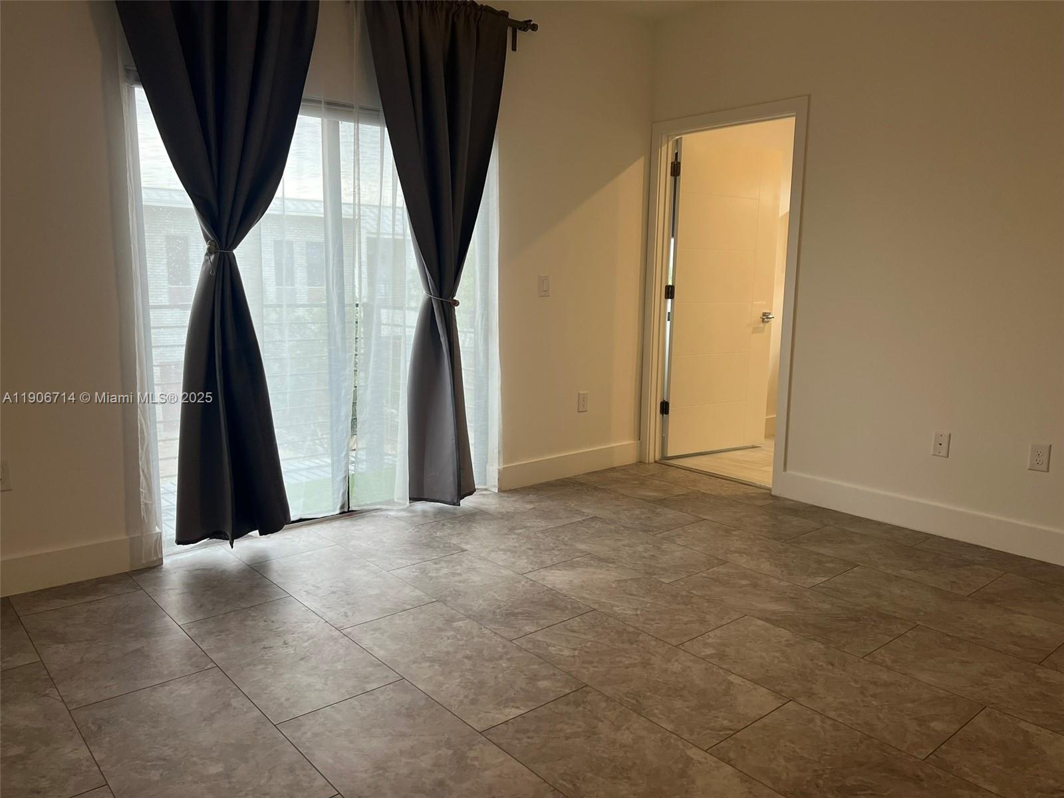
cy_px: 399
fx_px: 799
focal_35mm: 26
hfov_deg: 67.3
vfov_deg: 53.1
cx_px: 532
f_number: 1.5
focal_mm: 5.7
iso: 100
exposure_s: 1/120
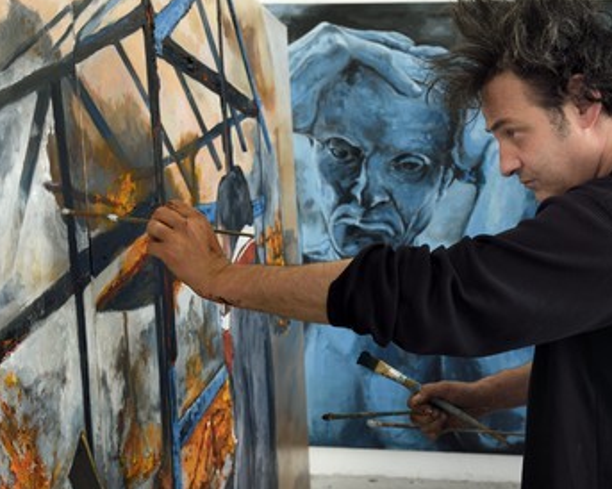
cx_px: 339
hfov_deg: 40.3
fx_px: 833
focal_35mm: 46
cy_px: 244
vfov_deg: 32.7
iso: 800
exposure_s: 1/25
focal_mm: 40
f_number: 7.1
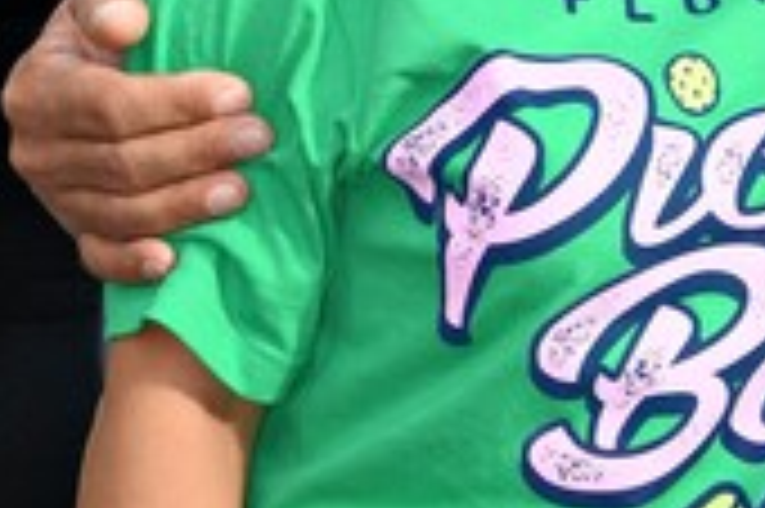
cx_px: 1148
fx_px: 15073
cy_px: -342
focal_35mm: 710
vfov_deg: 1.9
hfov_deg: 2.9
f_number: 9
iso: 400
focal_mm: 105
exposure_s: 1/250
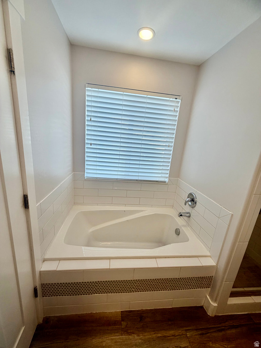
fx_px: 141
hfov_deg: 85.7
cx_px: 130
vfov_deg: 102.1
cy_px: 174
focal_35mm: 14
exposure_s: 1/120
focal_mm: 2.22
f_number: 2.2
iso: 80
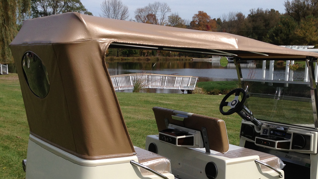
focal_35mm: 54
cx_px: 173
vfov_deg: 21.9
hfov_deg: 38.5
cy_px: 148
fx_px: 455
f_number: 2.4
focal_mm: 4.13
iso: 50
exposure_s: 1/2008
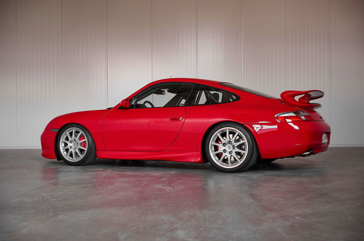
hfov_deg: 44.5
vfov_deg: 30.4
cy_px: 120
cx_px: 182
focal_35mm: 44
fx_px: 444
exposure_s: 1/160
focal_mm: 44
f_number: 3.5
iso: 640
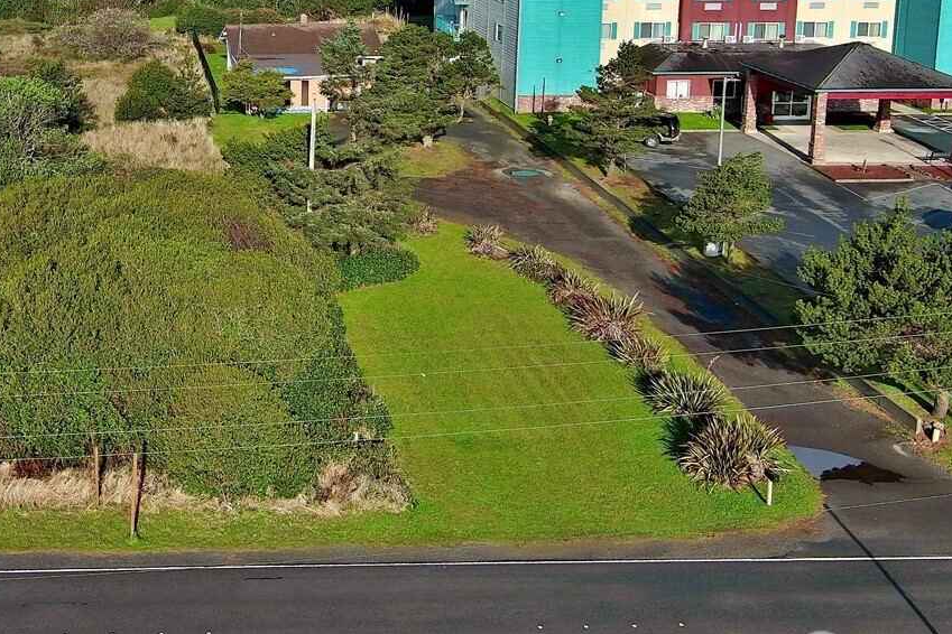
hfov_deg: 32.9
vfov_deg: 22.8
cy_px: 69
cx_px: 115
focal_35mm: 58
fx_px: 1534
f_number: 2.8
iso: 100
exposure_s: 1/1642
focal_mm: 10.57
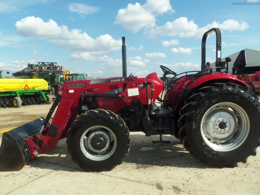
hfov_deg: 61.7
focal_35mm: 29
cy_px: 98
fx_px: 218
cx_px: 130
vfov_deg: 48.2
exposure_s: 1/100
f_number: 8.6
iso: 80
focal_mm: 5.2
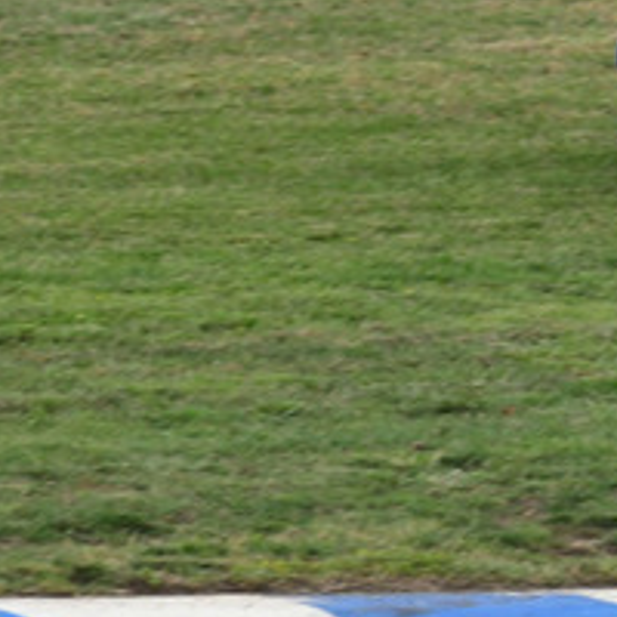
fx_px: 36964
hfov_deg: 1.0
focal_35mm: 1833
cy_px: 123
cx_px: 984
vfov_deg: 1.0
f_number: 11
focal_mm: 360
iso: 800
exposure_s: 1/640
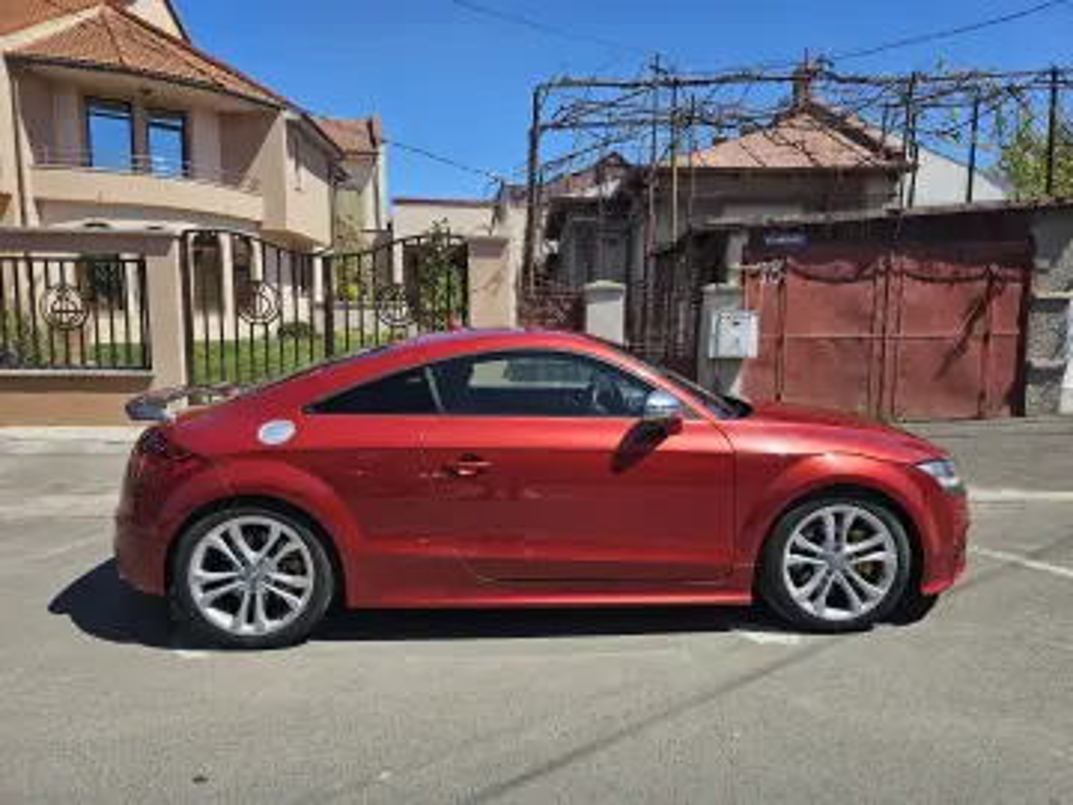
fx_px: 713
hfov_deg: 73.9
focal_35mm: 23
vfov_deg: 58.9
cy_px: 402
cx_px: 536
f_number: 1.7
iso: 10
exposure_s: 1/765
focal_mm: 6.3
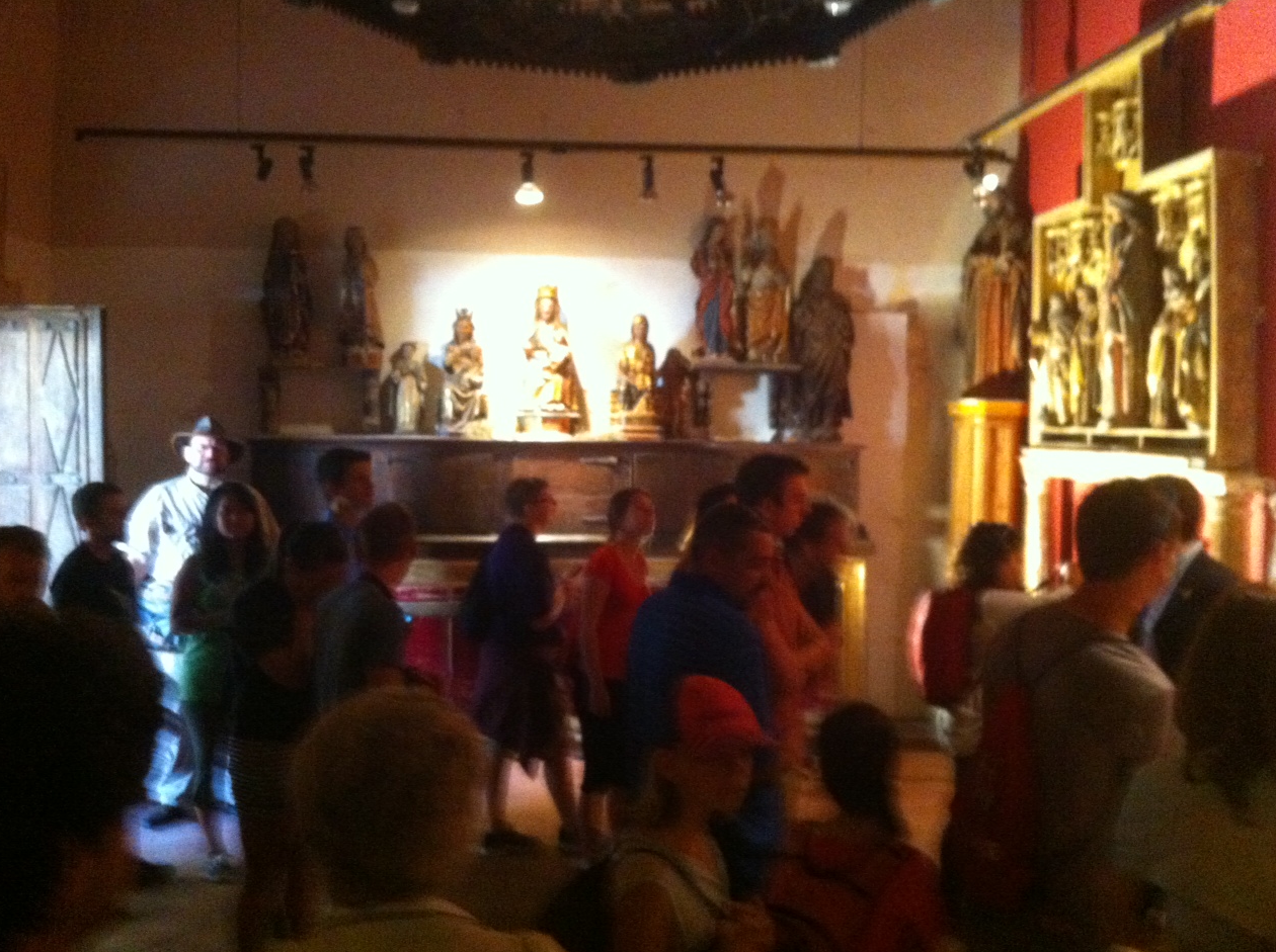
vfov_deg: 39.6
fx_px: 1325
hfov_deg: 51.4
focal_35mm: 36
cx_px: 627
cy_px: 469
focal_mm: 3.85
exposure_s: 1/15
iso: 1000
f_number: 2.8
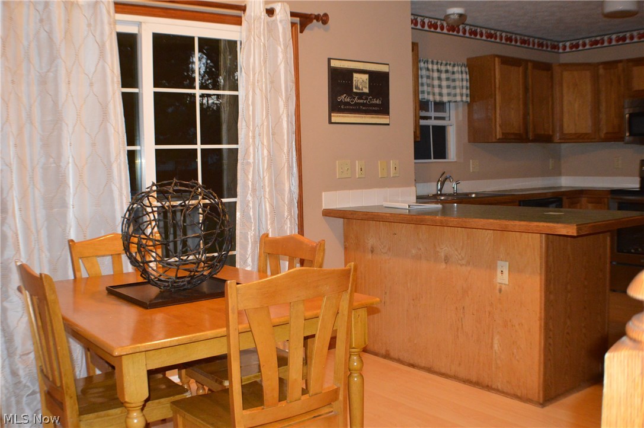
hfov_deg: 41.2
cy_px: 214
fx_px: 858
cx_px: 322
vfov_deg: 28.0
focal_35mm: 48
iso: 2500
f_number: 4.8
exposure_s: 1/30
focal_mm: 32
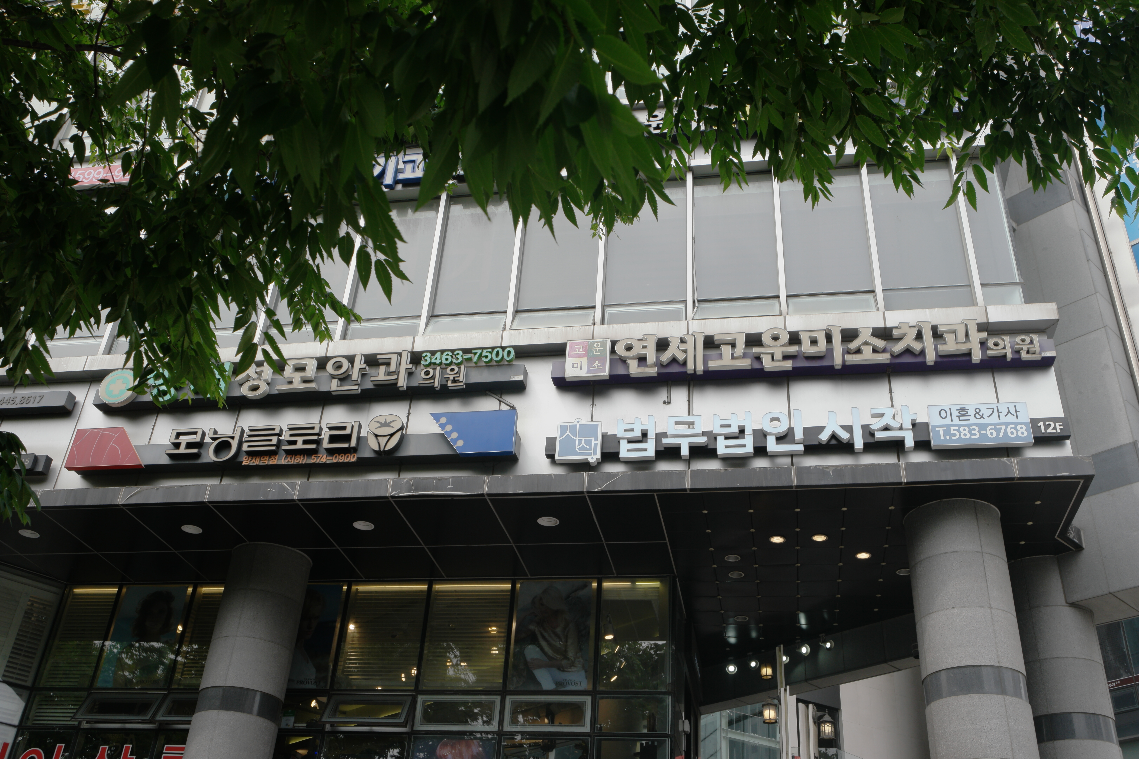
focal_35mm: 33
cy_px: 380
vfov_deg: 40.0
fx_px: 1044
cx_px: 570
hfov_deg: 57.2
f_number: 7.1
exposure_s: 1/250
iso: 100
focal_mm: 22
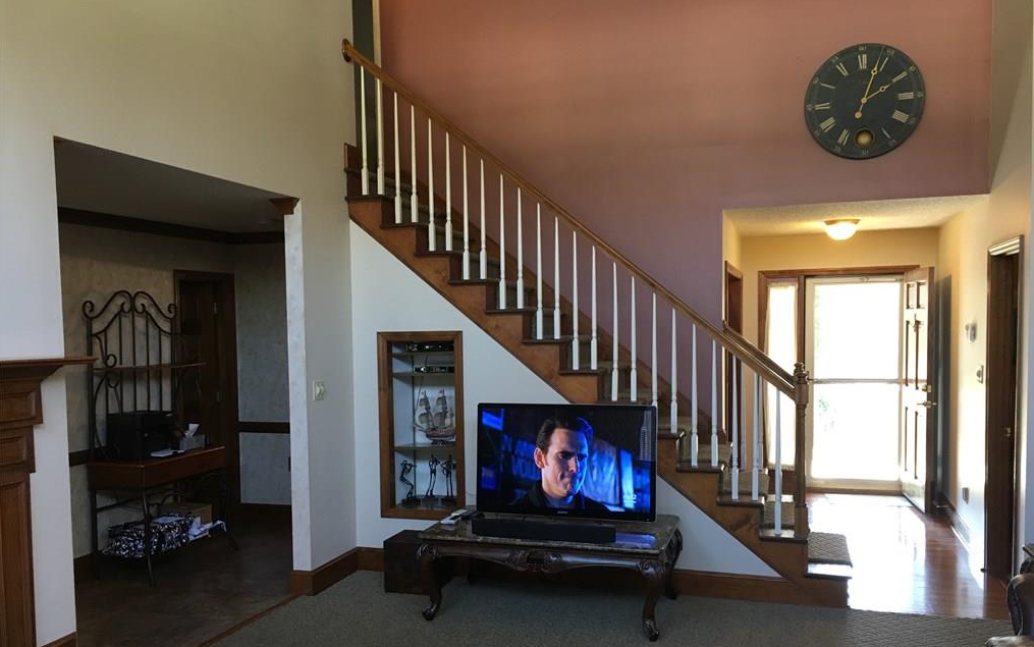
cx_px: 520
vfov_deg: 40.5
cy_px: 376
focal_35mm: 31
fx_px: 874
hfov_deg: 61.2
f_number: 2.2
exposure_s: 1/30
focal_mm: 4.15
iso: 80
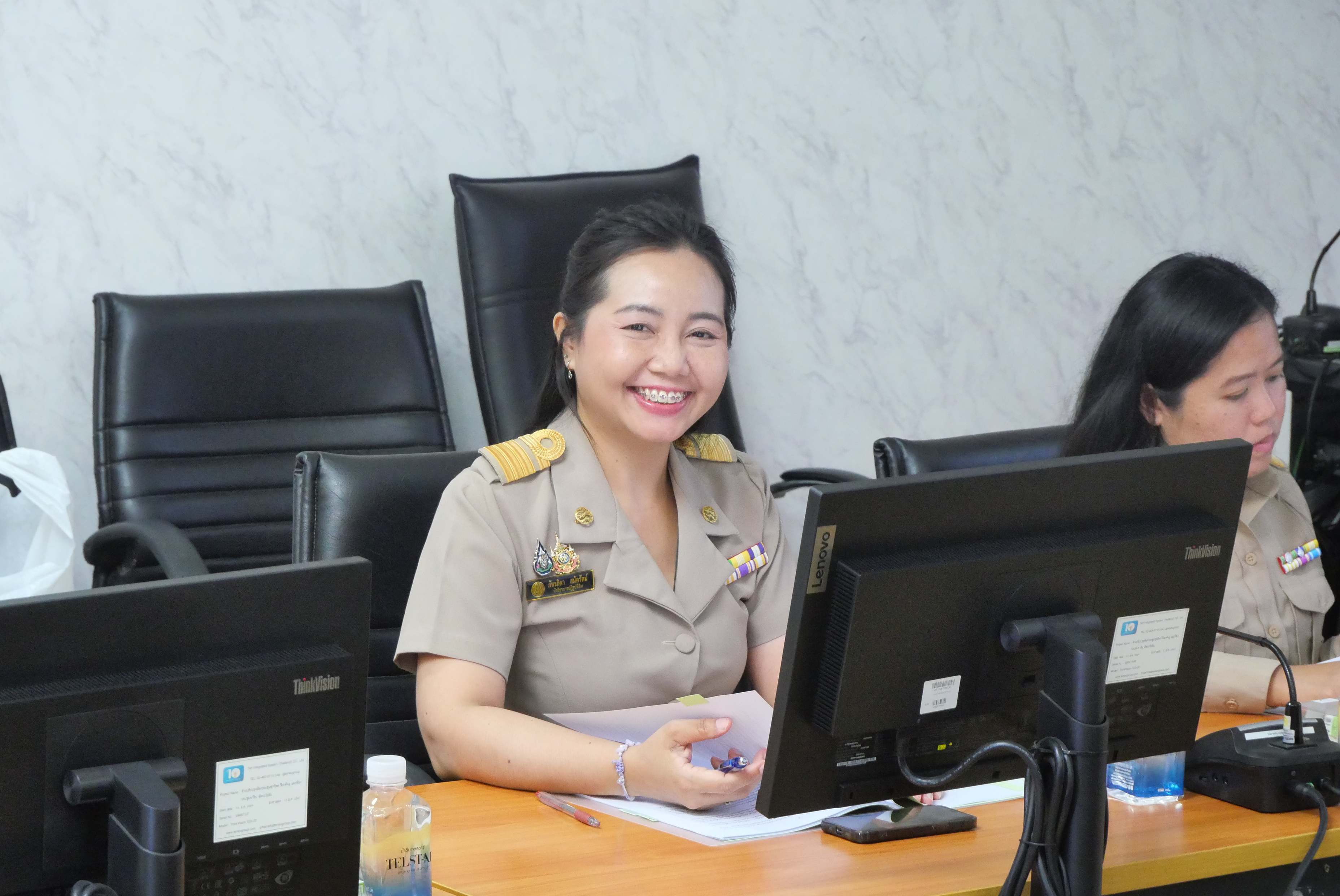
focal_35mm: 124
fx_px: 4618
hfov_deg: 16.5
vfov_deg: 11.1
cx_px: 670
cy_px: 448
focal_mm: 60
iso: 3200
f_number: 7.1
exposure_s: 1/20
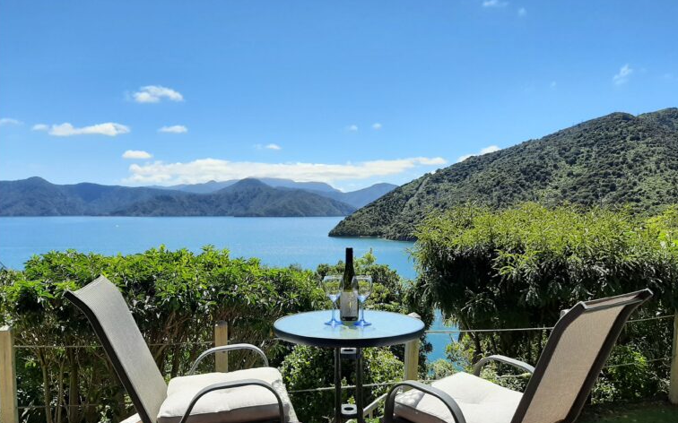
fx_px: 517
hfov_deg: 66.5
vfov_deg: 44.3
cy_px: 249
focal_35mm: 28
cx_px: 342
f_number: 1.7
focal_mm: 3.93
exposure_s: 1/3086
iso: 40
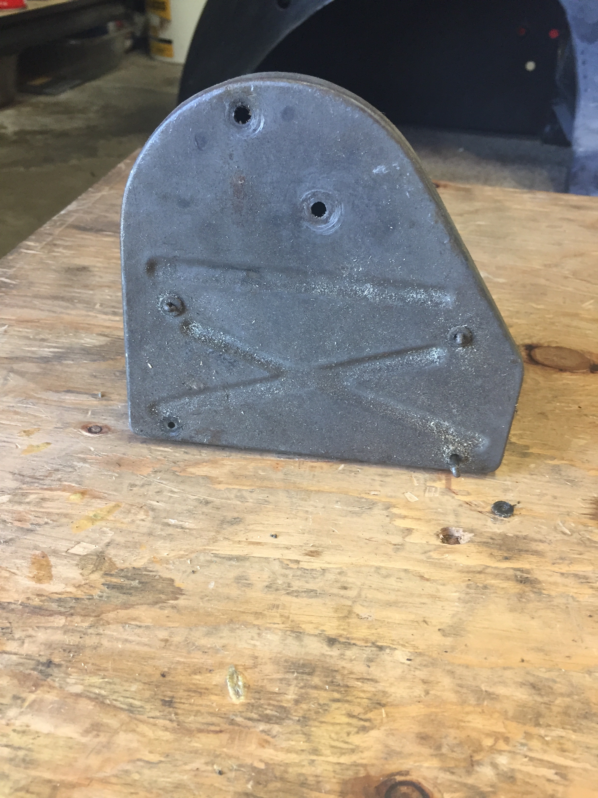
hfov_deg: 48.2
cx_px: 299
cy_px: 399
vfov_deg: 61.7
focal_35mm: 29
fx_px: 668
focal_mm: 4.15
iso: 100
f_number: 2.2
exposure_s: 1/30
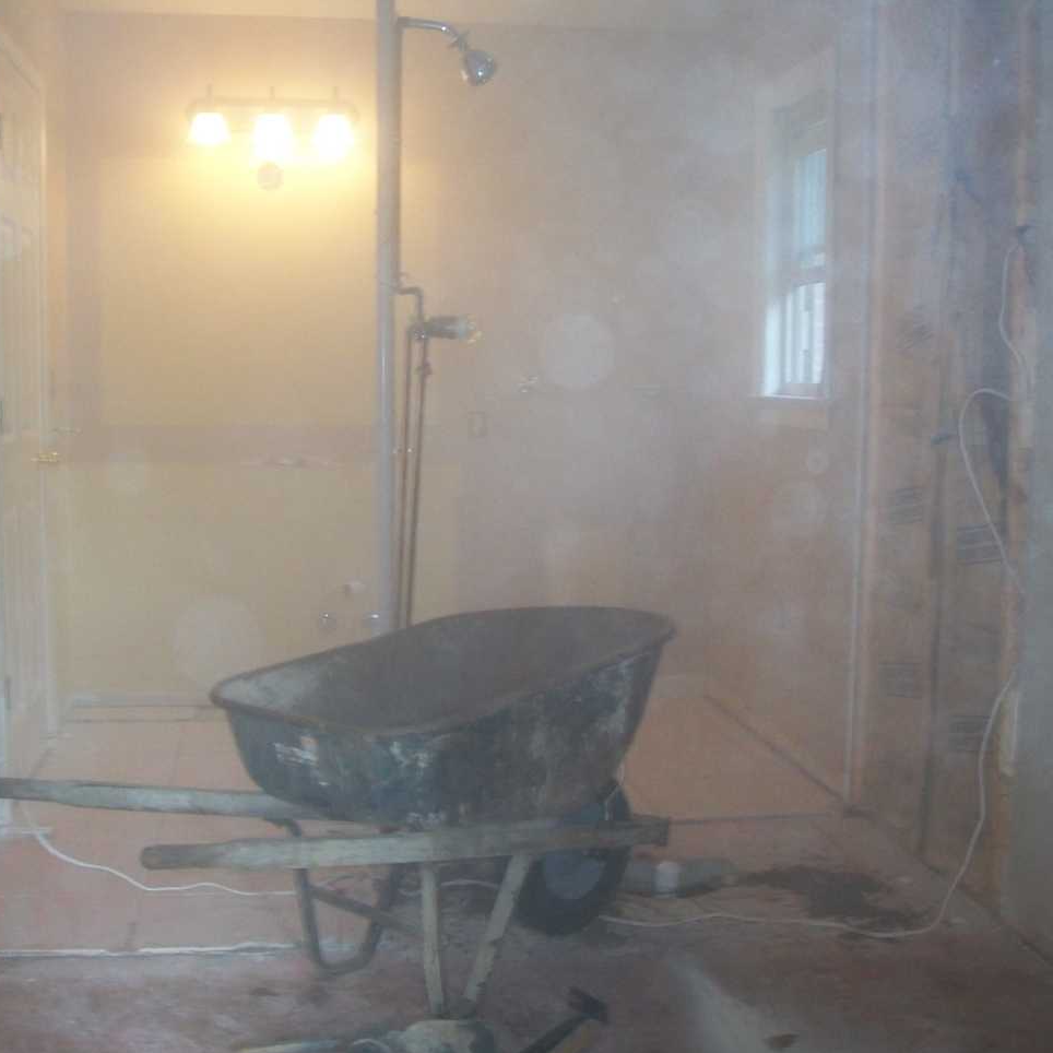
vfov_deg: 38.3
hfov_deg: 38.3
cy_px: 545
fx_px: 1514
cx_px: 488
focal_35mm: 44
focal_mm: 6
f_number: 2.7
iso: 160
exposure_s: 1/30
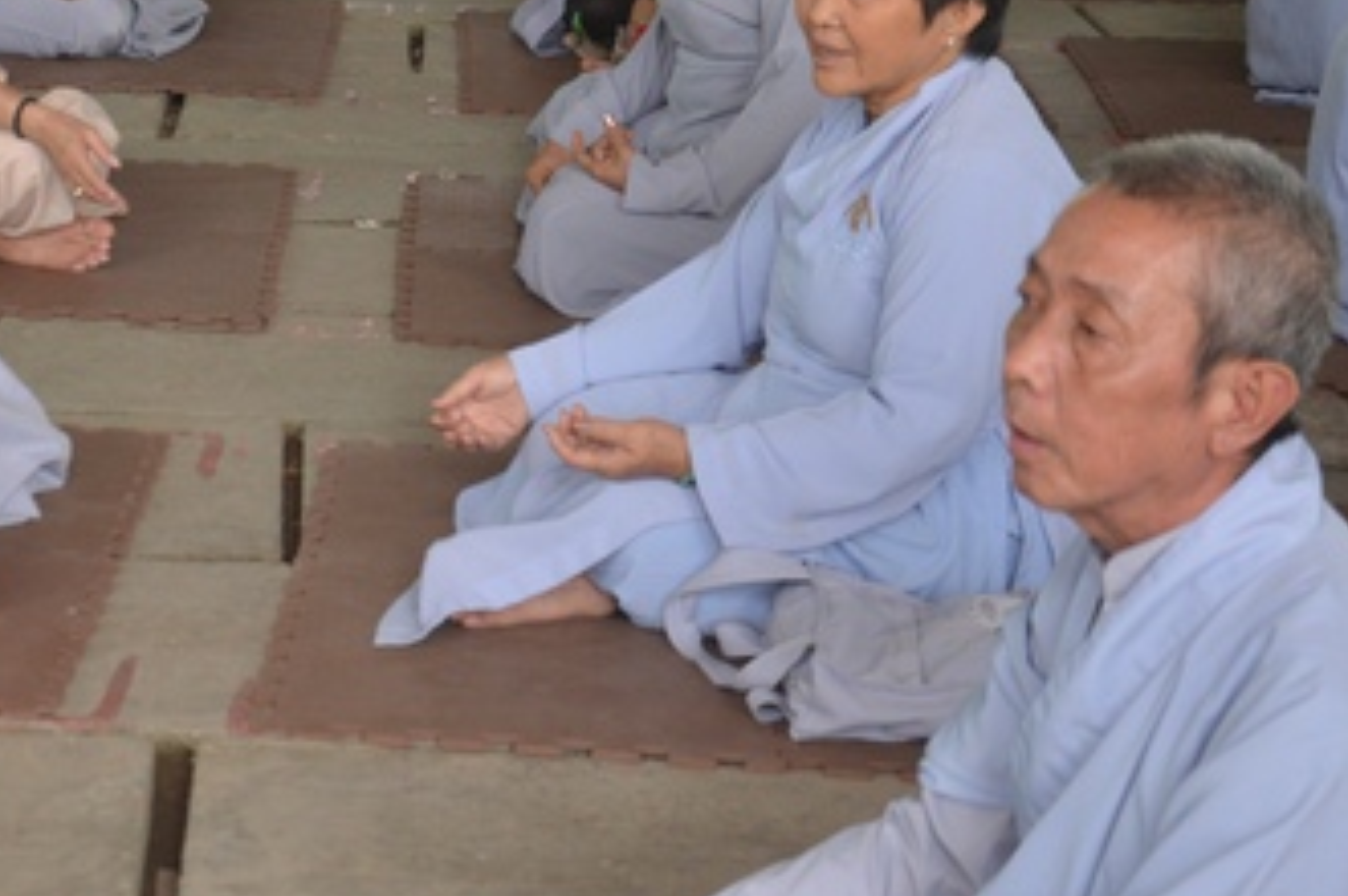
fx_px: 3852
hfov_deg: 19.6
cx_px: 236
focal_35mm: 103
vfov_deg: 13.2
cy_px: 267
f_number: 5
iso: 400
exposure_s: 1/100
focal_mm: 35
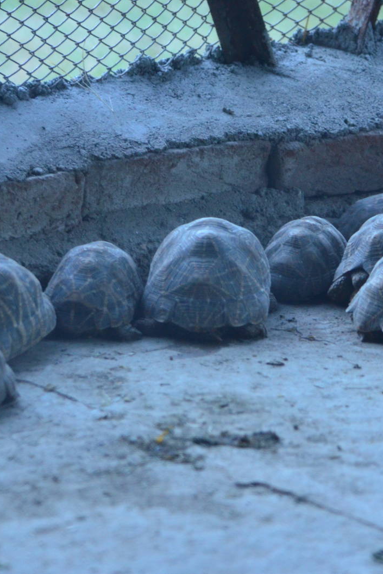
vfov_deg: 7.6
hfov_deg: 5.1
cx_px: 212
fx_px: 4339
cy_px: 287
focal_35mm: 272
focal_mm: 120
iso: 2000
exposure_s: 1/25
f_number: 4.8
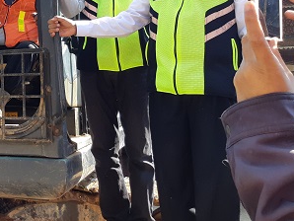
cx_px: -43
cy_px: 41
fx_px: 519
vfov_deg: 23.7
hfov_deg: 28.3
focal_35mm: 61
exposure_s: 1/457
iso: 40
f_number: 1.7
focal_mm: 3.93
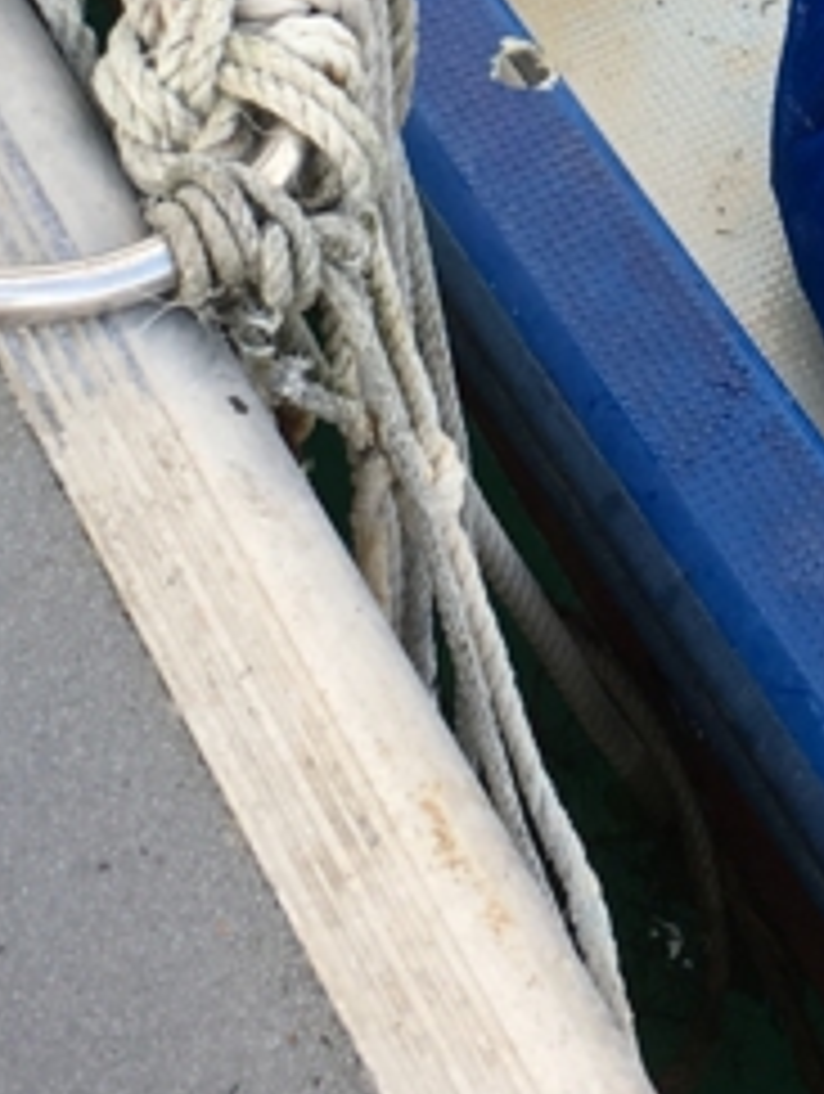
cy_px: -414
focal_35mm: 122
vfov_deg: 15.2
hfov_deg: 11.9
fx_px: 3862
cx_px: 1045
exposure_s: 1/289
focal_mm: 4.15
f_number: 2.2
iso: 25
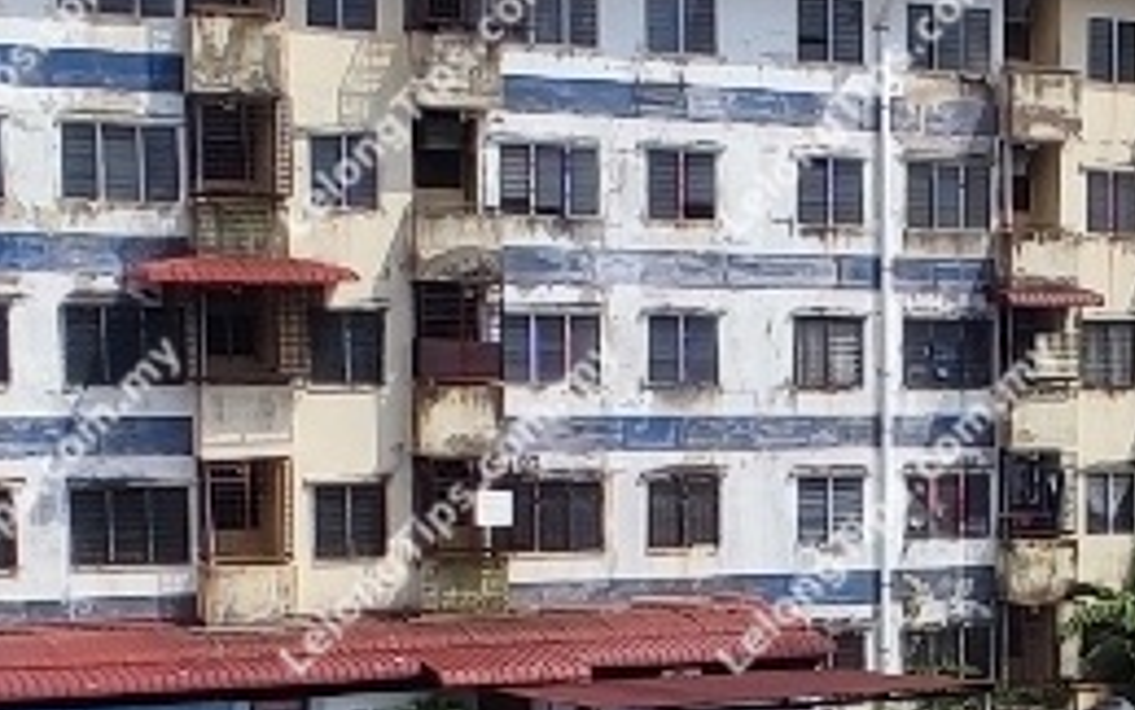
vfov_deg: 22.7
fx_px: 1764
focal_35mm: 57
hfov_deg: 32.2
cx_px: -53
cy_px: 403
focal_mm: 1.65
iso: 50
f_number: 2.2
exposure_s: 1/1464
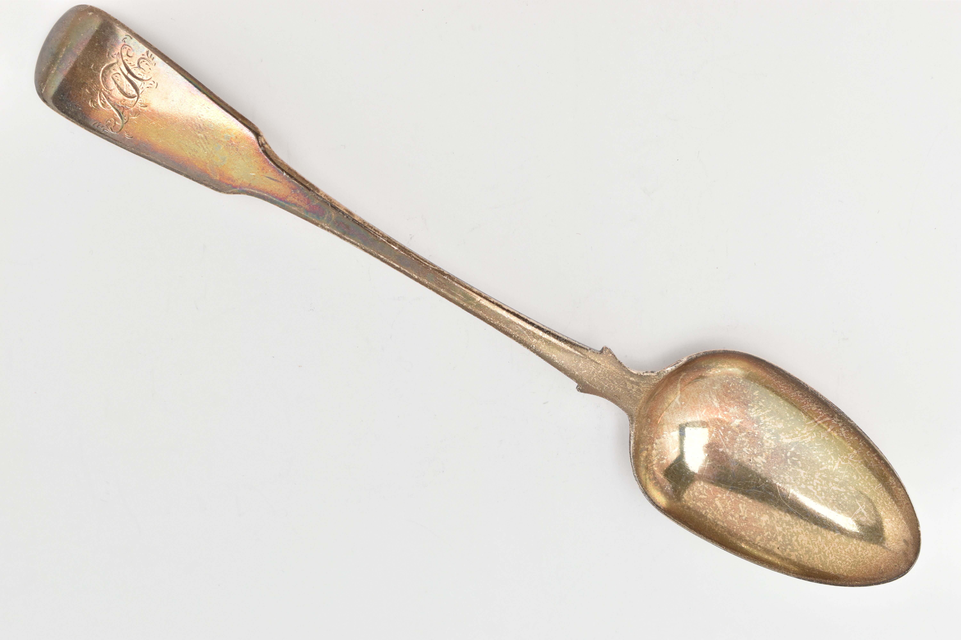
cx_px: 480
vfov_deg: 21.6
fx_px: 1682
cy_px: 320
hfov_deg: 31.9
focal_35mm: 63
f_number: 8
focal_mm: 42
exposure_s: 1/100
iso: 400
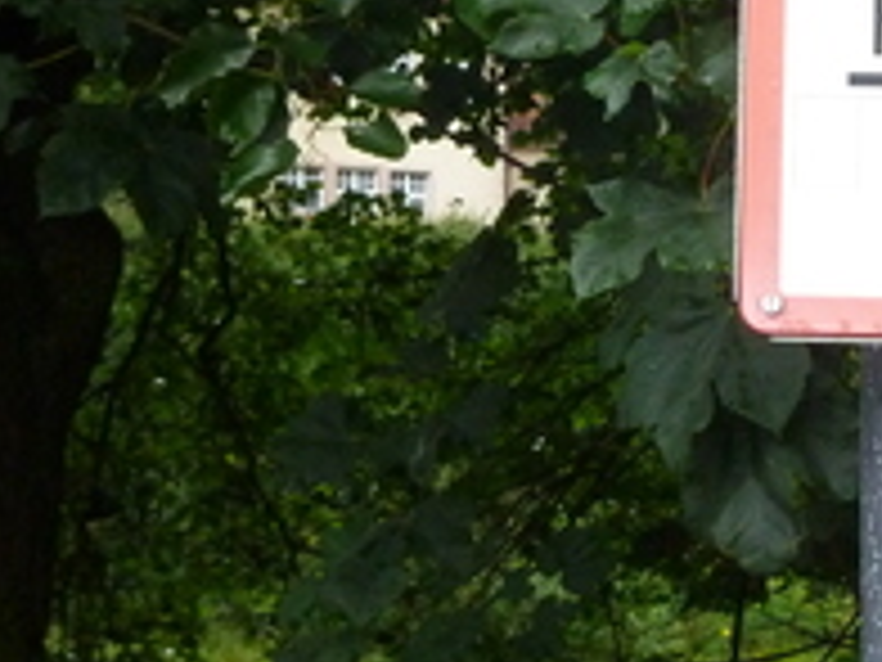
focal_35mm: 101
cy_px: 131
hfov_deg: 18.9
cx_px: 909
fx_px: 2573
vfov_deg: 14.6
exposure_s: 1/60
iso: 400
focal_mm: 5.9
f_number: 3.6
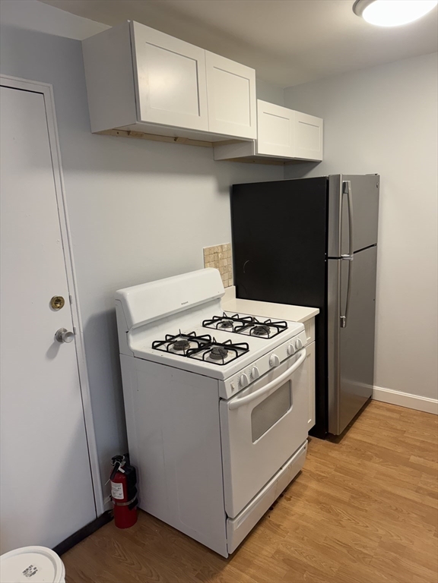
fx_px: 405
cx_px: 219
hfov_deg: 56.8
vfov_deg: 71.6
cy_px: 292
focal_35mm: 24
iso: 200
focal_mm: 6.76
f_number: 1.78
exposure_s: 1/120
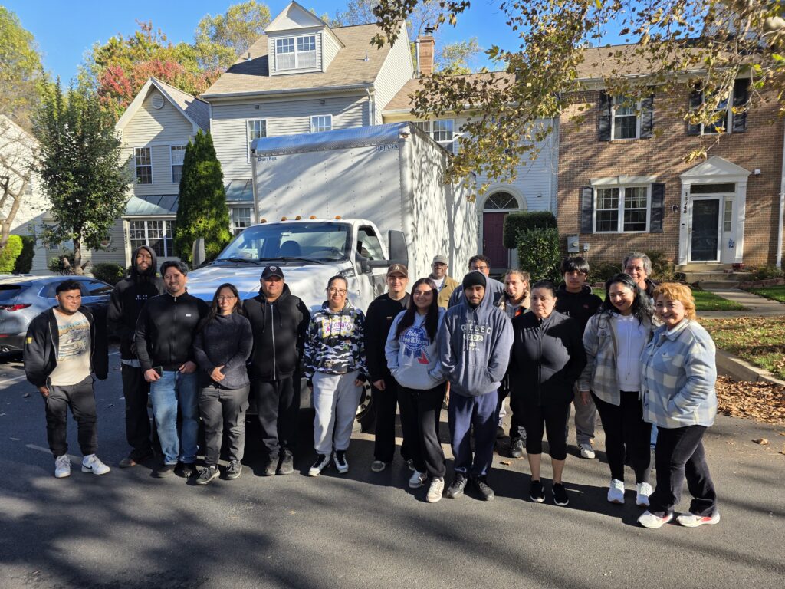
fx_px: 522
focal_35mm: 23
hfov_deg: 73.9
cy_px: 294
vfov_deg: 58.9
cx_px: 392
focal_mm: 6.3
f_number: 1.7
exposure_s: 1/2222
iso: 80
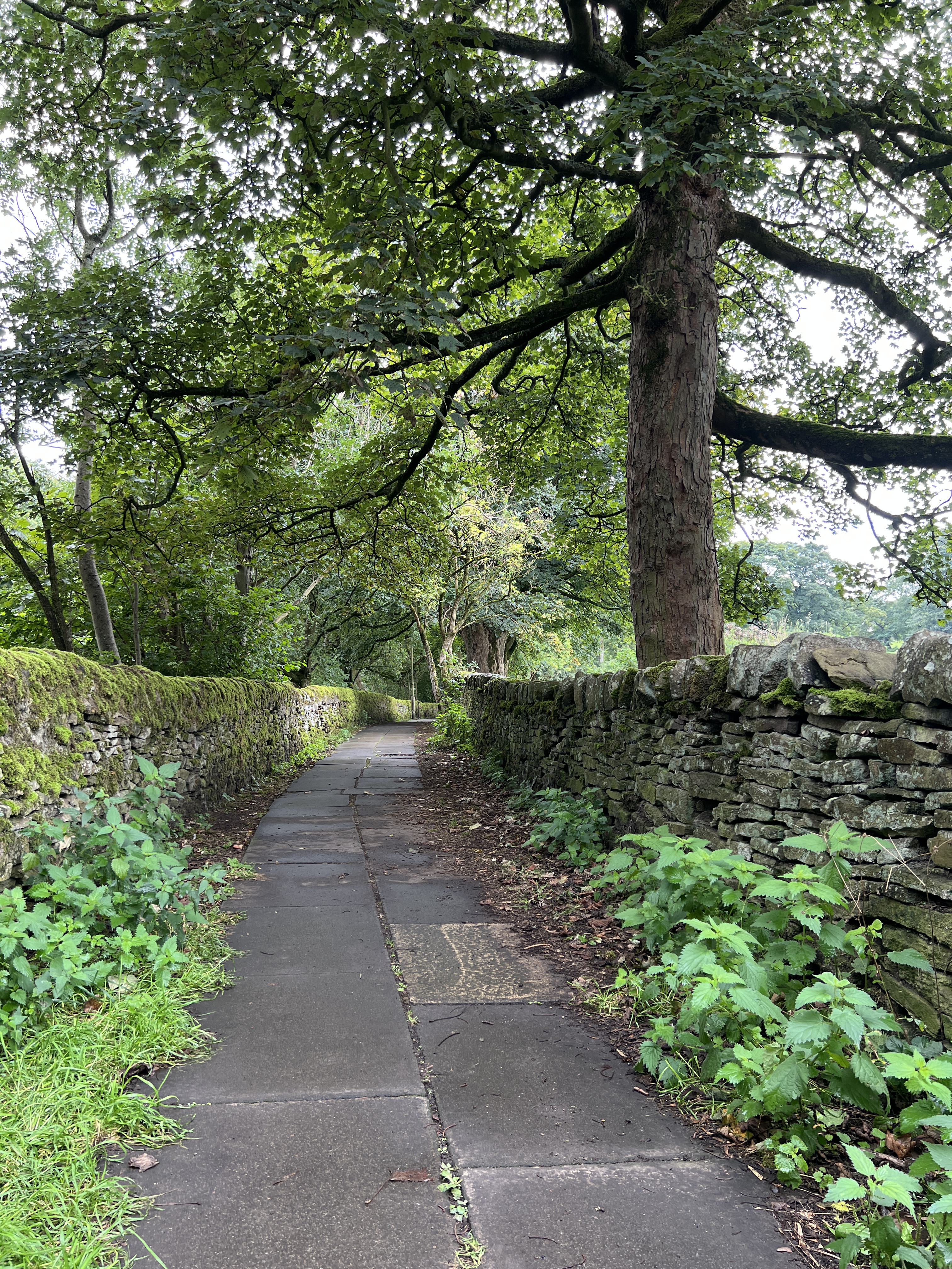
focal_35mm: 26
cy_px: 634
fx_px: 953
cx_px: 476
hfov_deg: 53.1
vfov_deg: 67.3
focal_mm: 5.7
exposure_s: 1/171
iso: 64
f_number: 1.5
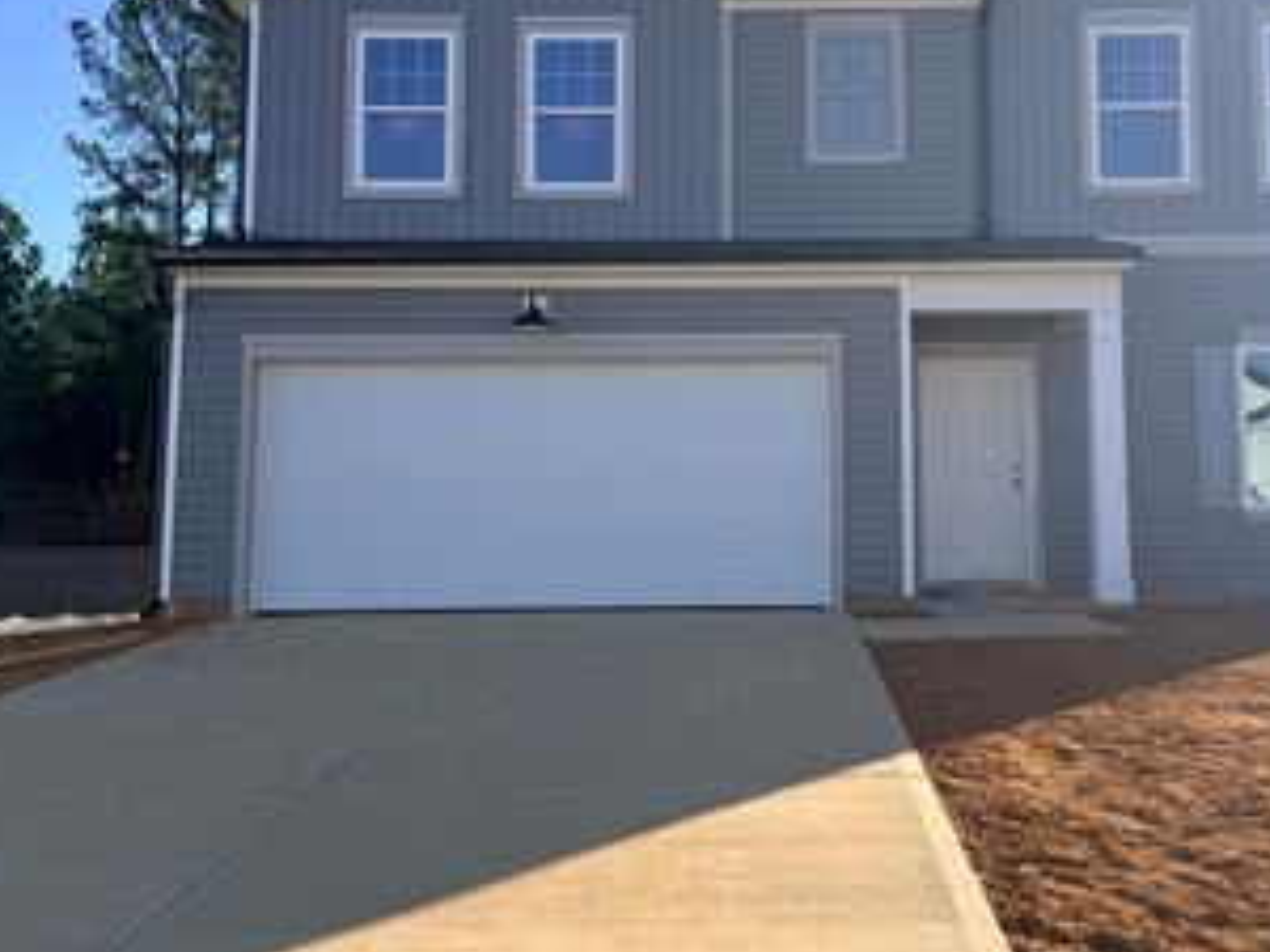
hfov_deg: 46.6
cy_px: 358
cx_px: 758
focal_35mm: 40
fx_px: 1468
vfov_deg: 35.8
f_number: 1.78
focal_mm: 6.76
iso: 80
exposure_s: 1/4673
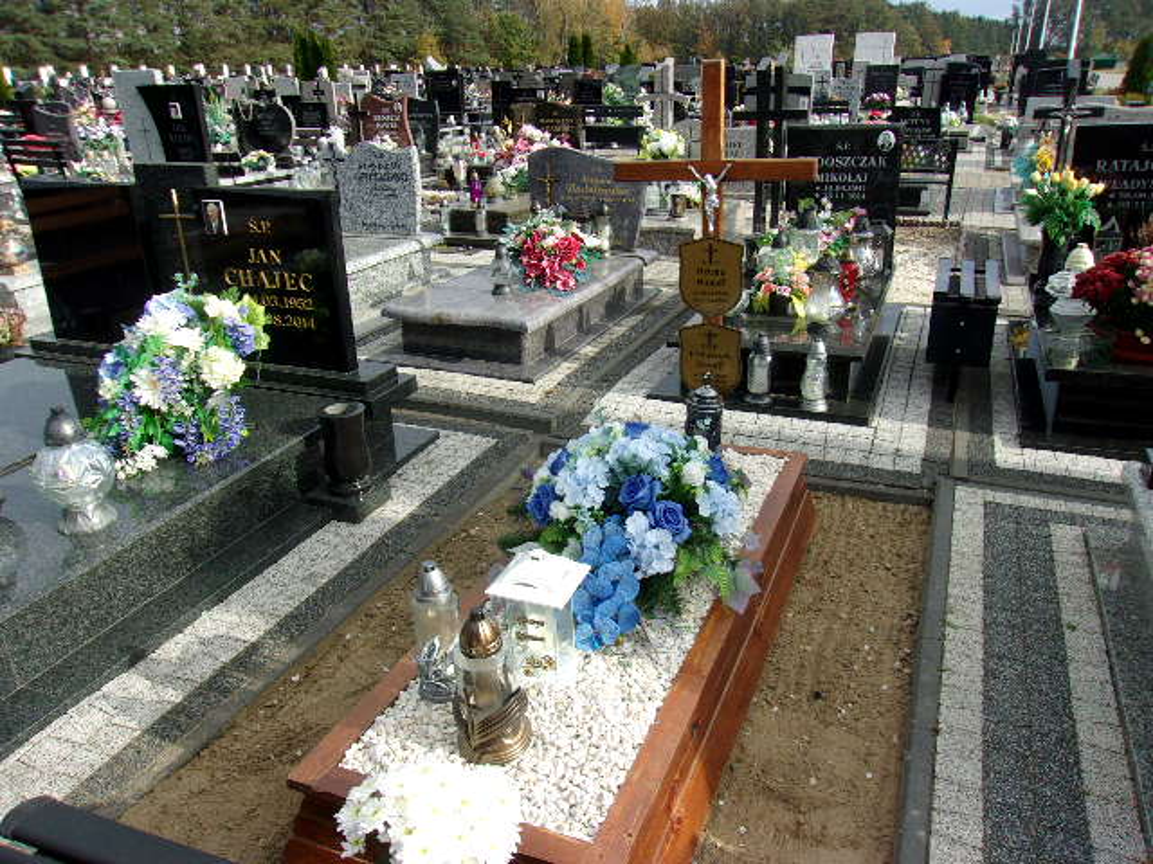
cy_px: 432
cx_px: 576
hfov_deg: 65.3
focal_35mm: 27
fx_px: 899
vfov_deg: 51.4
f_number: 10.4
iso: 80
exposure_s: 1/70
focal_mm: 4.9
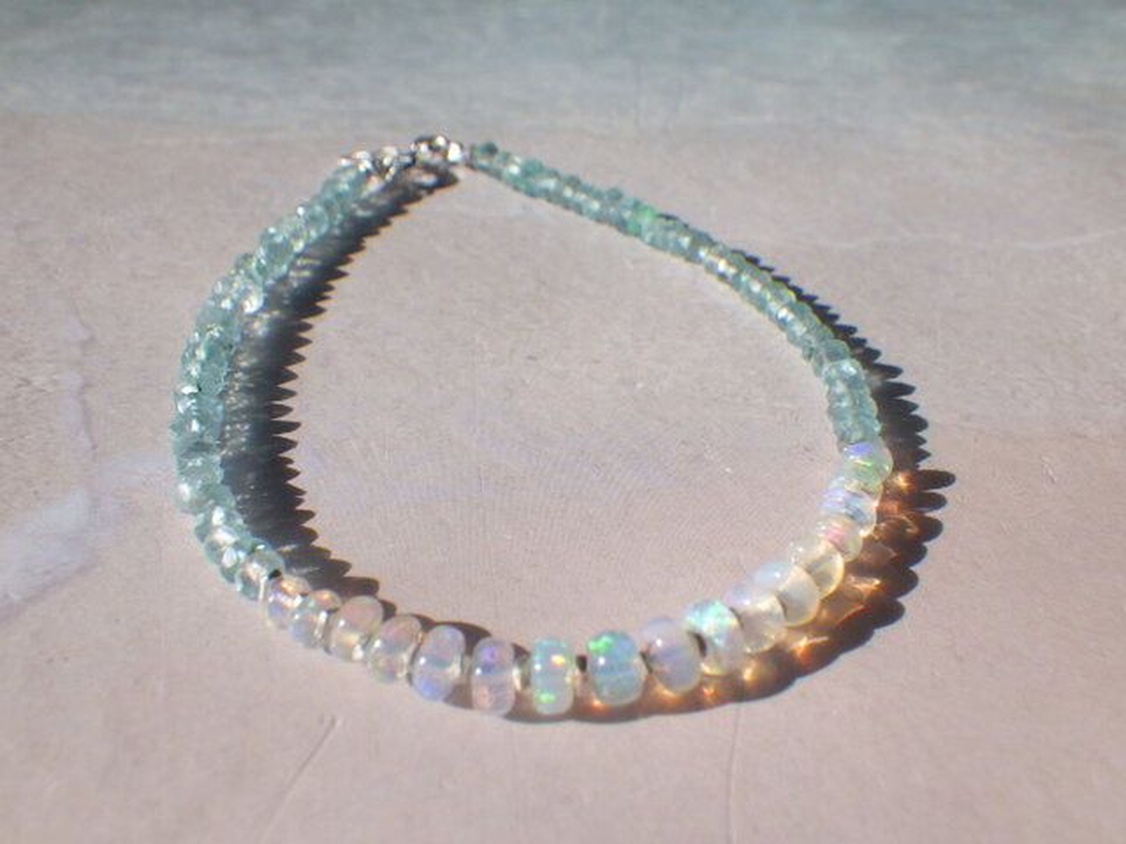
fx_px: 1106
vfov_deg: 41.8
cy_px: 422
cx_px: 563
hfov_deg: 54.0
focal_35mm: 34
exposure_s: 1/400
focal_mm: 6.1
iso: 125
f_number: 4.6
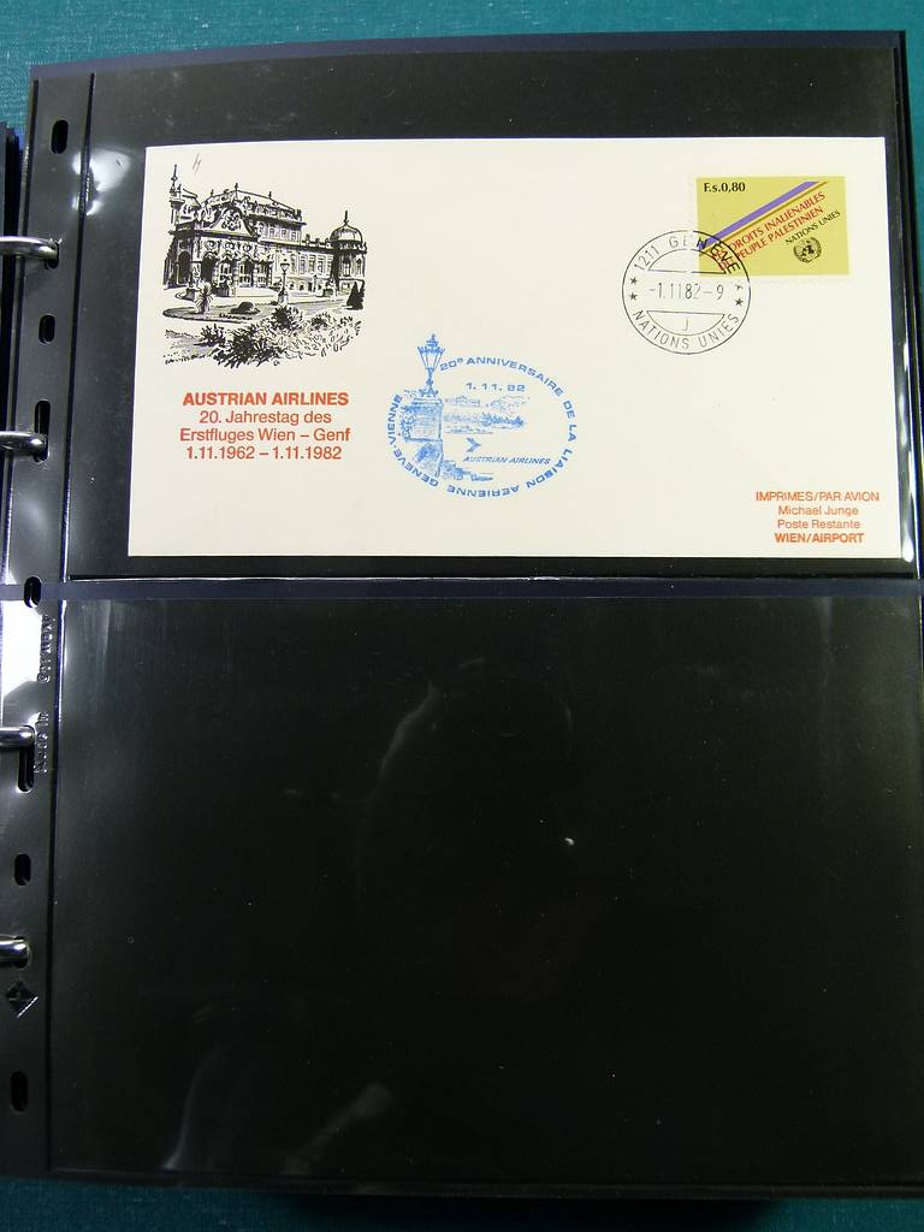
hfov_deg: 39.7
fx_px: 1281
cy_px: 616
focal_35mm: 36
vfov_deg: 51.4
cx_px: 462
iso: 125
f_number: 3.1
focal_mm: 6.5
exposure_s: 1/60
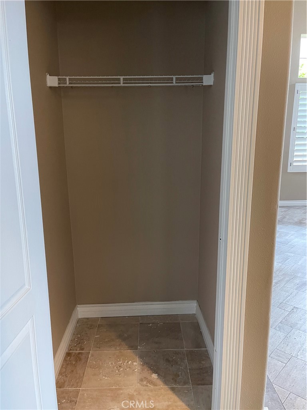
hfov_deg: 53.1
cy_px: 205
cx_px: 154
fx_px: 307
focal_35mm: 26
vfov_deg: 67.3
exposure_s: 1/60
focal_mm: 5.1
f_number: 1.6
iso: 500
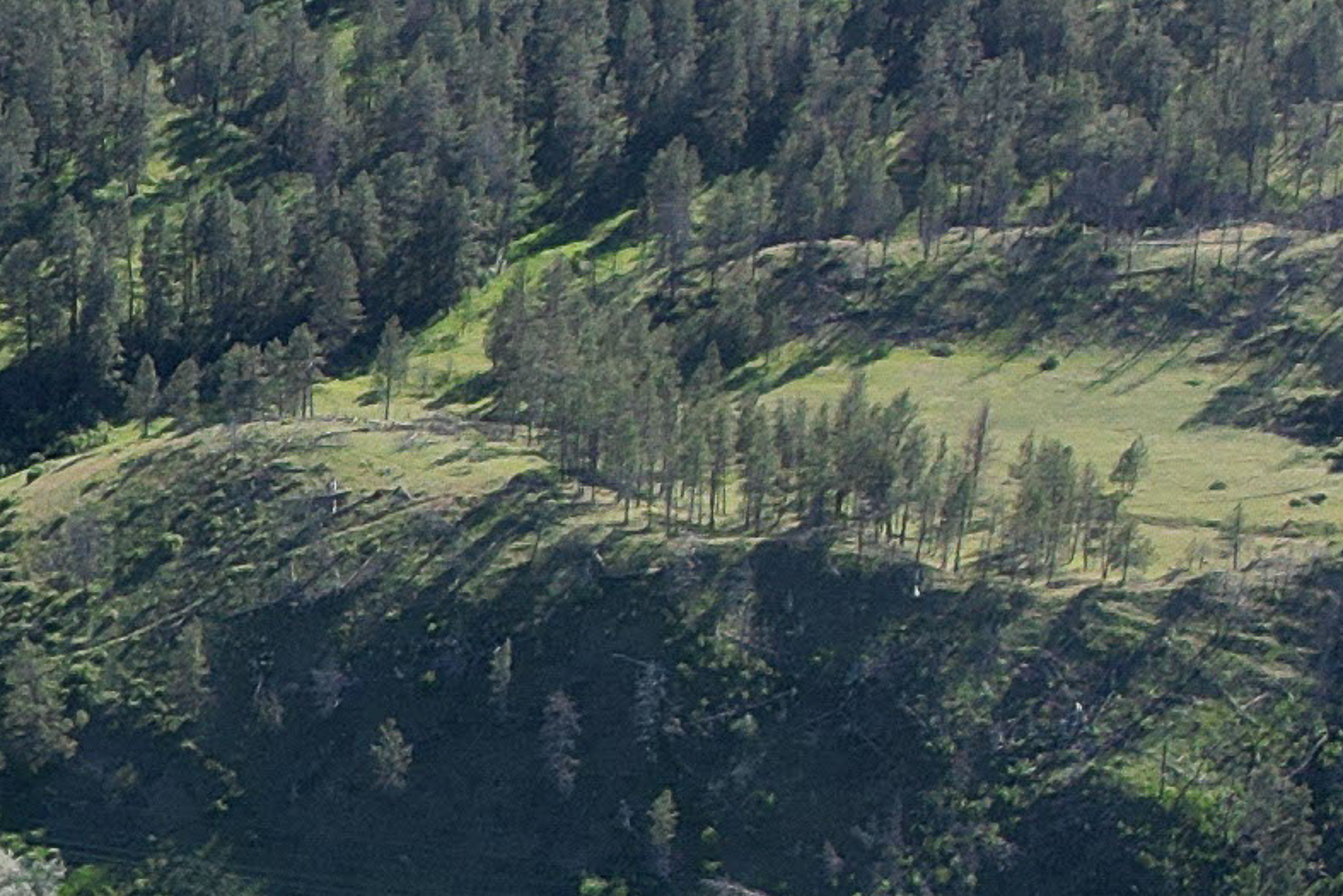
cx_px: -858
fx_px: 5708
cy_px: 845
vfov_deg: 8.9
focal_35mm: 153
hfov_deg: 12.5
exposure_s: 1/1600
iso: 200
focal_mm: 8.38
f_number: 2.8
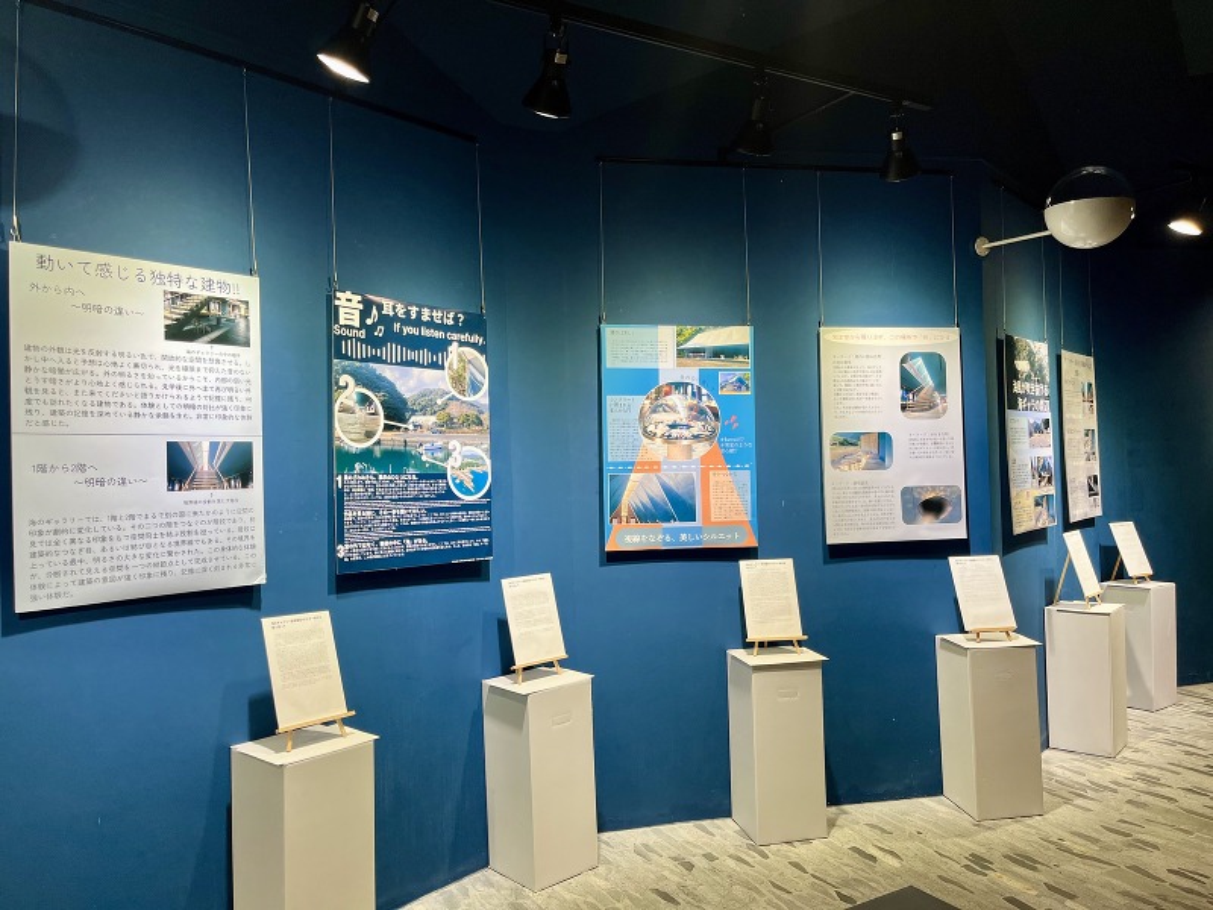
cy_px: 455
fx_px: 911
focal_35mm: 26
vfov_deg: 53.1
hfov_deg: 67.3
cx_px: 606
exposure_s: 1/121
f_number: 1.6
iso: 125
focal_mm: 5.1
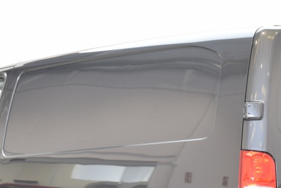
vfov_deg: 8.7
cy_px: 203
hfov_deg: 13.2
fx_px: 1218
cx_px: 130
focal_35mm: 156
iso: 100
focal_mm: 34
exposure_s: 1/1.6
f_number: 10
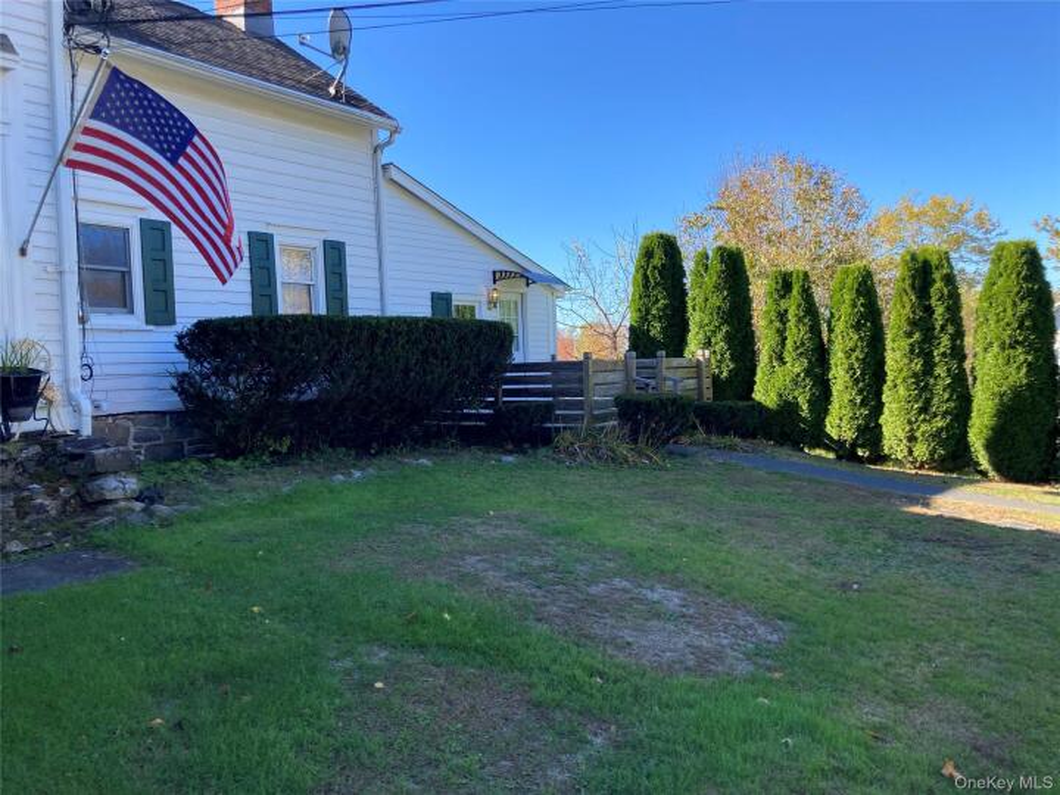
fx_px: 857
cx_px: 530
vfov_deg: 49.7
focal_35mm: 28
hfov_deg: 63.4
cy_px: 398
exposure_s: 1/528
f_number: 1.8
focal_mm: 3.99
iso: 20
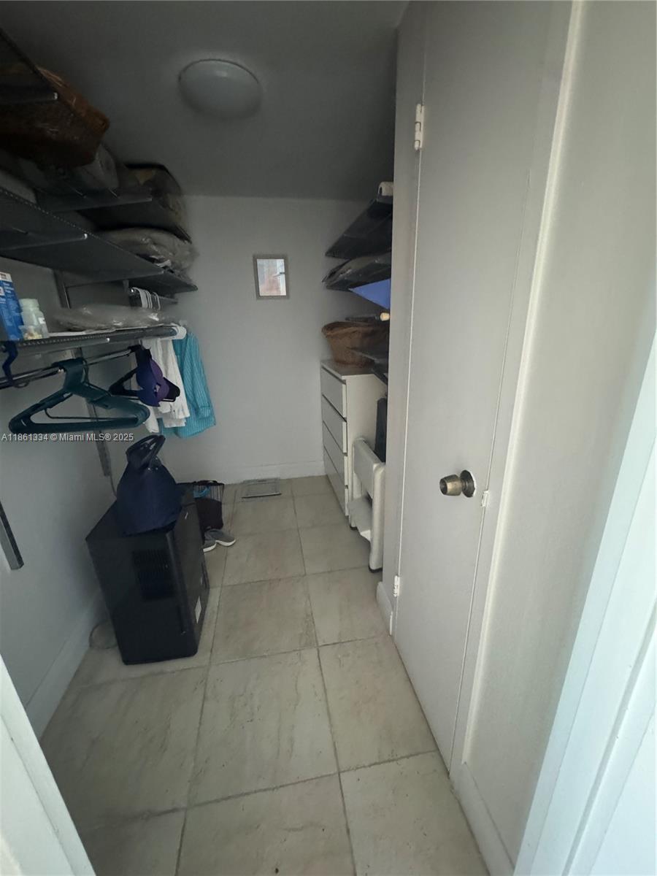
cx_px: 328
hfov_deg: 85.7
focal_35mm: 14
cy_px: 438
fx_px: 354
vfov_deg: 102.1
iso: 1250
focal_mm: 2.22
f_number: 2.2
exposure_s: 1/40
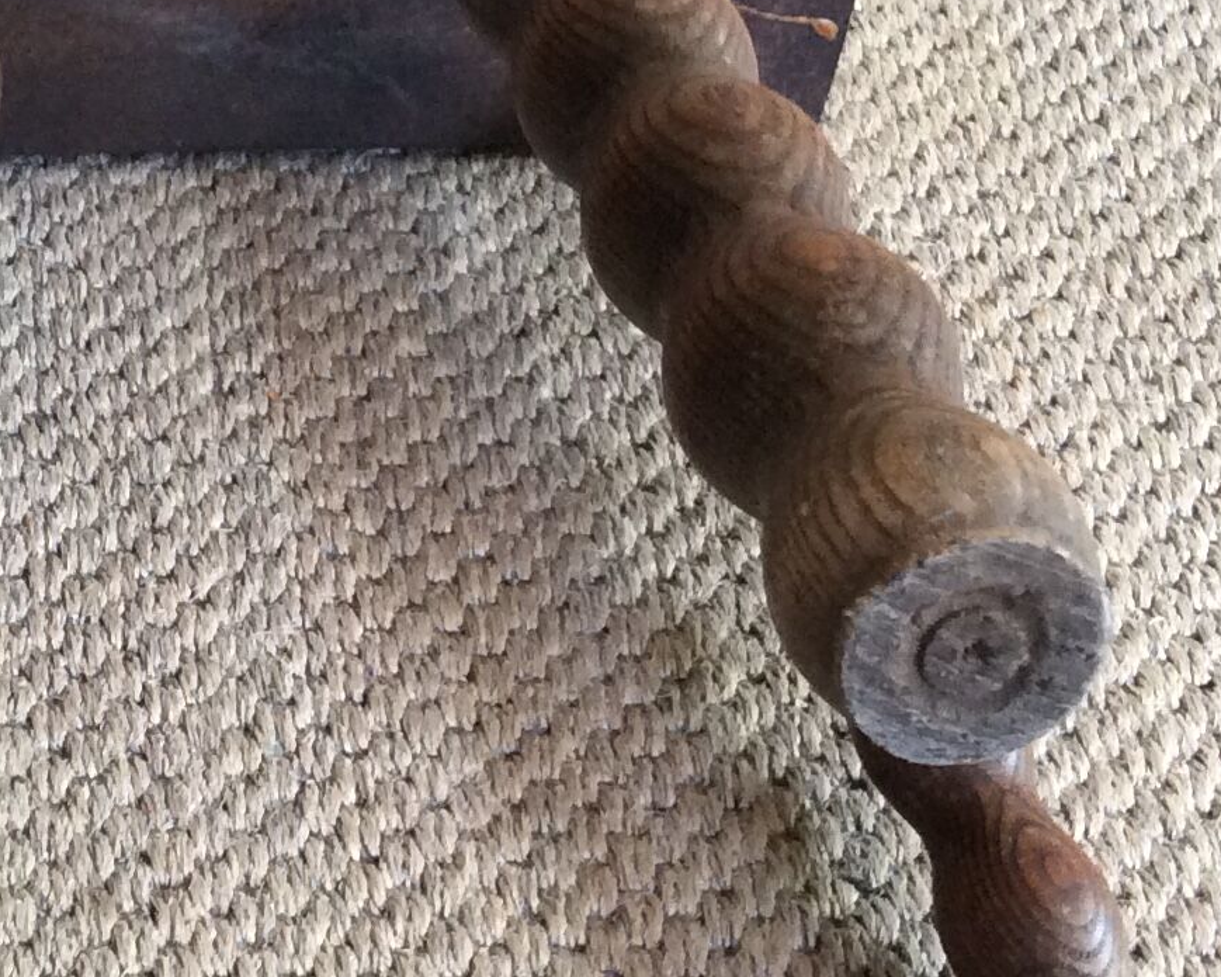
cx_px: 221
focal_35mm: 93
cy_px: 651
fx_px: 3360
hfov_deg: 20.3
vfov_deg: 16.5
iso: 100
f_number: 2.4
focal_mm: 3.3
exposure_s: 1/25
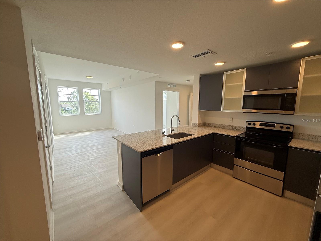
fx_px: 130
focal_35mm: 14
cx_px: 160
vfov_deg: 85.7
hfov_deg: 102.1
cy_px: 120
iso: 64
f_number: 2.2
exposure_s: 1/120
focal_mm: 2.22
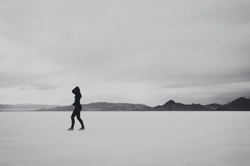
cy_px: 83
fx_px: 243
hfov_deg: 54.4
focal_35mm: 35
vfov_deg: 37.9
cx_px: 125
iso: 100
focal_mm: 35
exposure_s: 1/800
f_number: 3.2
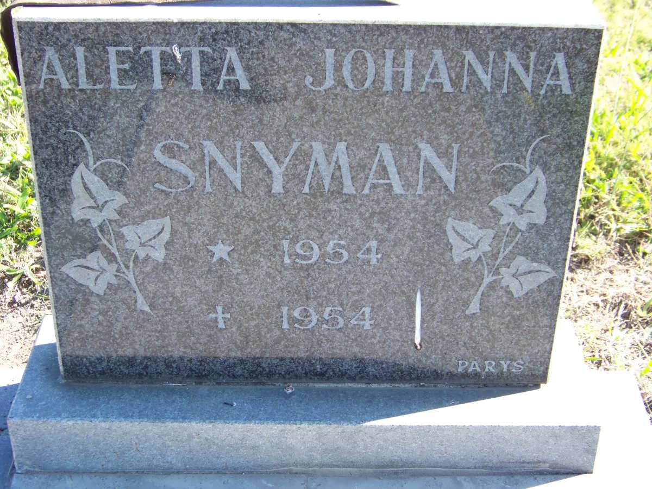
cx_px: 326
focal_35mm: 55
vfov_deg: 26.6
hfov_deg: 34.9
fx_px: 1036
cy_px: 244
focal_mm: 9.36
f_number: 3.2
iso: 64
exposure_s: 1/160
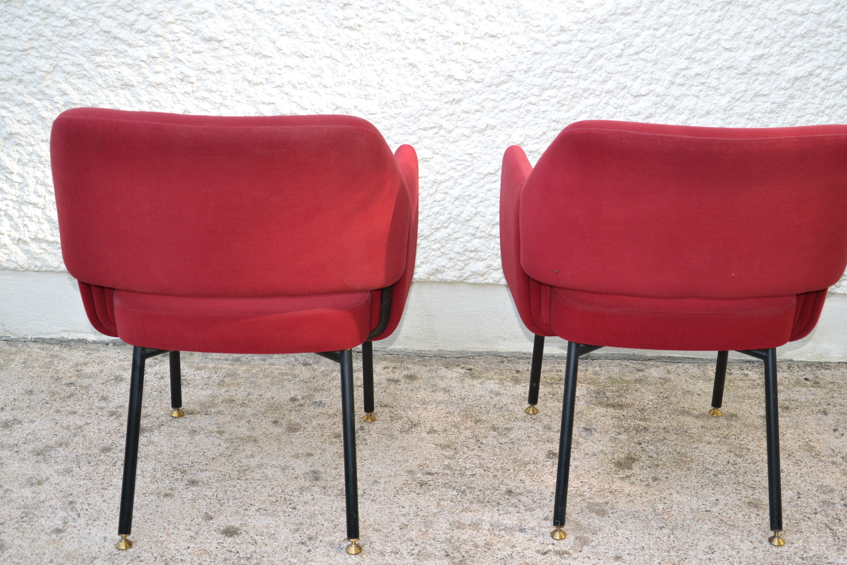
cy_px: 271
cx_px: 469
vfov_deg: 27.0
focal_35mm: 50
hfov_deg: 39.5
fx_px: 1176
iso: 200
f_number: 5
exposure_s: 1/60
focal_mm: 30
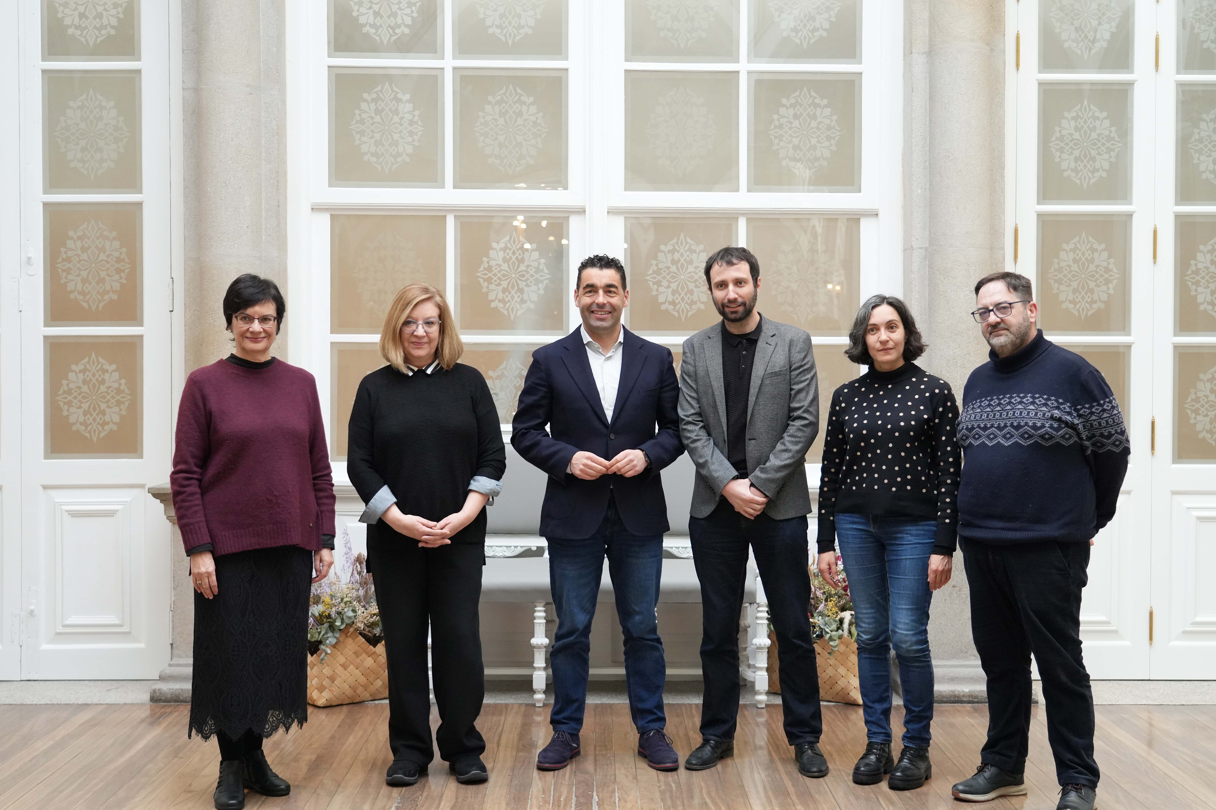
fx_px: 1486
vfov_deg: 30.5
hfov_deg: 44.5
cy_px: 405
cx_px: 608
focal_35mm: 44
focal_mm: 44
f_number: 4
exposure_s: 1/500
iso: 4000
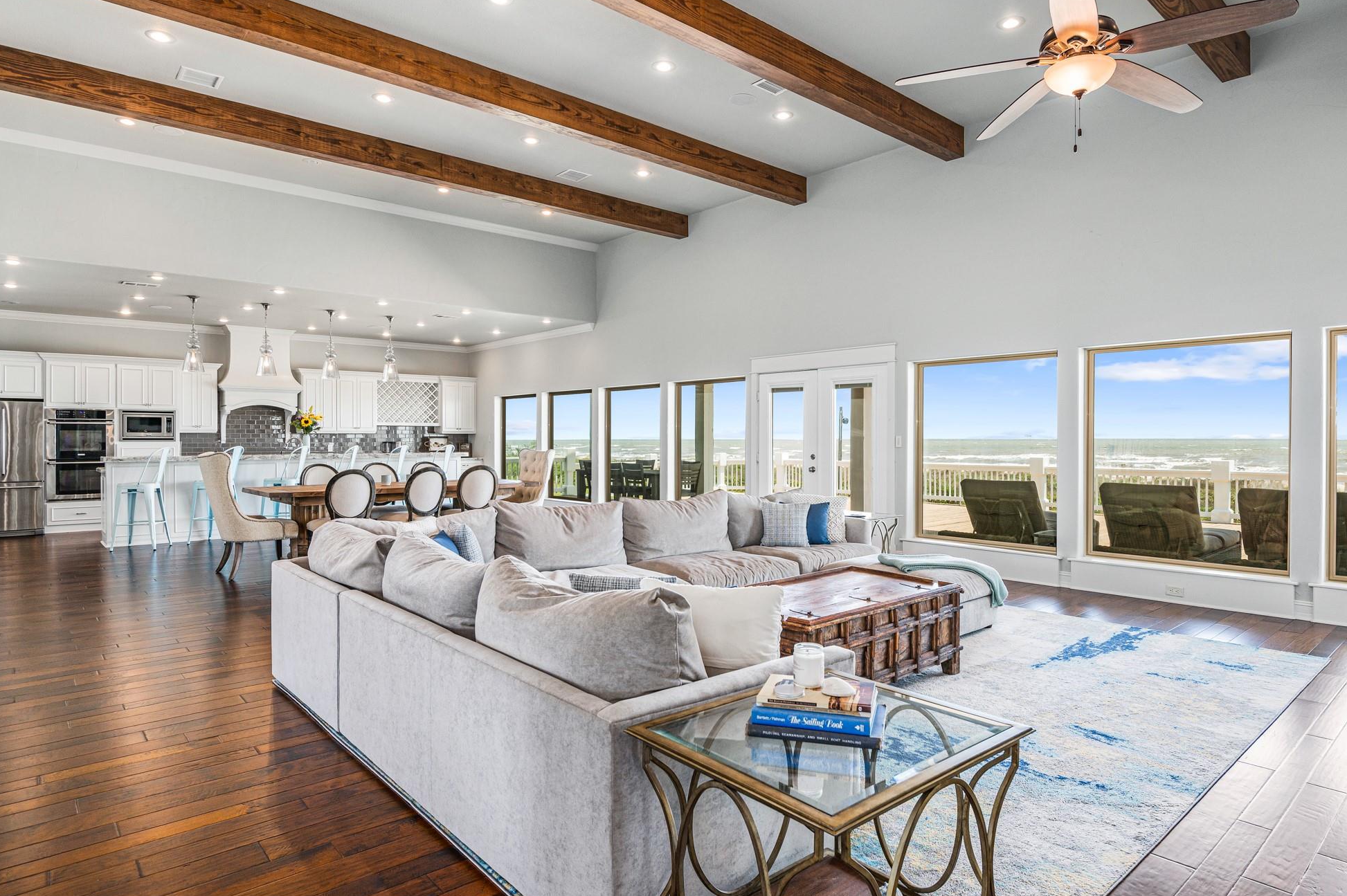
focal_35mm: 20
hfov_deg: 84.0
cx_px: 705
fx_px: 748
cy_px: 433
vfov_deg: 61.9
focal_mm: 19
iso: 640
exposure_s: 1/15
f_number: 8
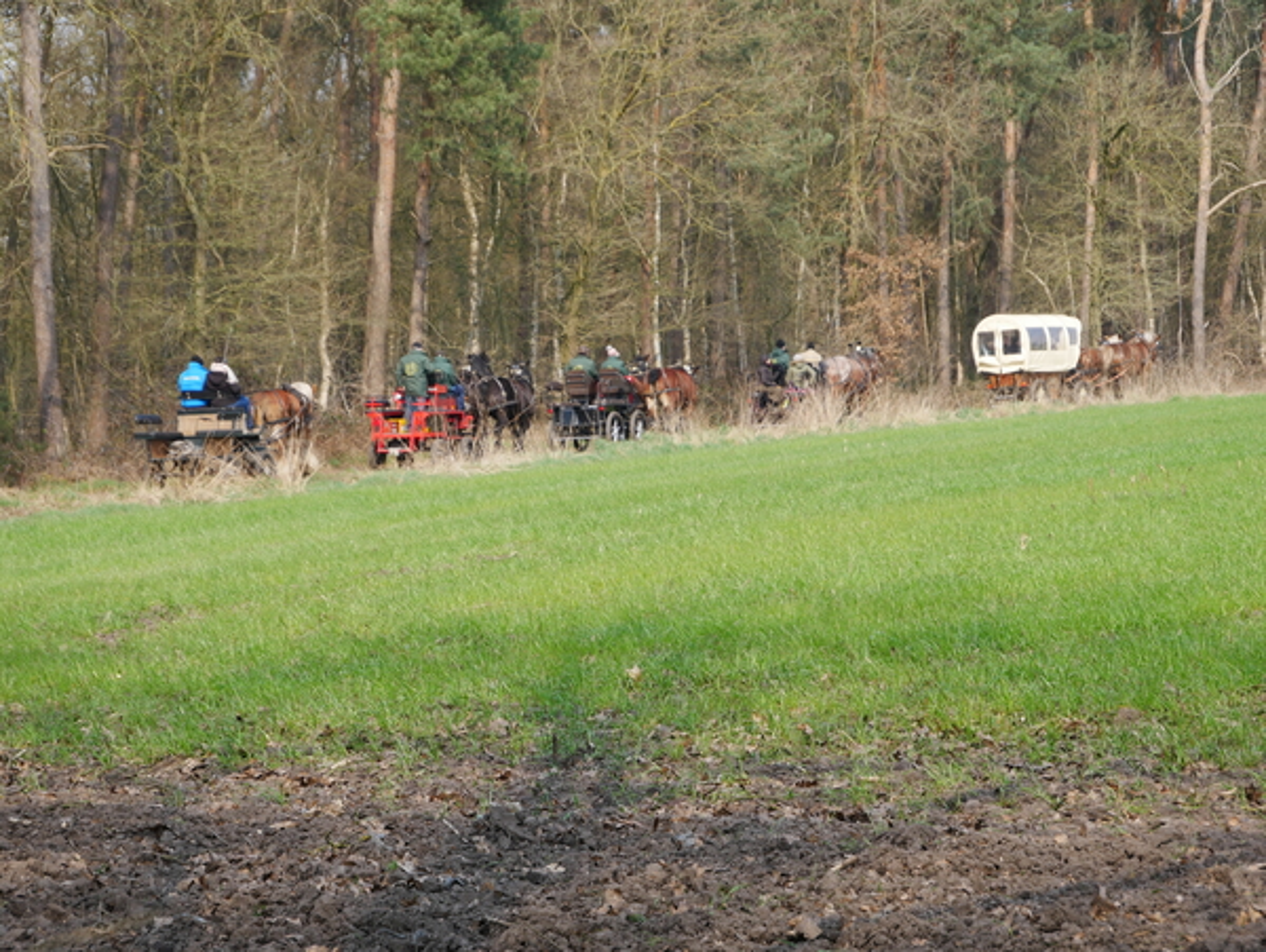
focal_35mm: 110
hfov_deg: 17.9
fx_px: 4026
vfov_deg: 13.5
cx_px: 633
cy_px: 476
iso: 200
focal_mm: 55
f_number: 6.3
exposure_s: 1/320
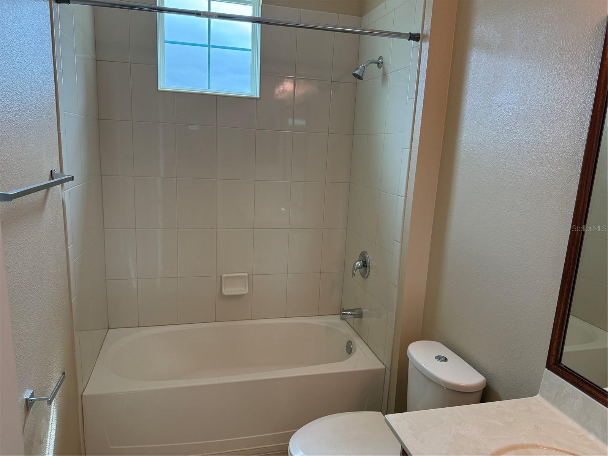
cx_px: 304
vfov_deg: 56.8
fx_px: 422
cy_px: 228
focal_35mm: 24
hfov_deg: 71.6
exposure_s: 1/203
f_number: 1.78
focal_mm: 6.76
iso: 200
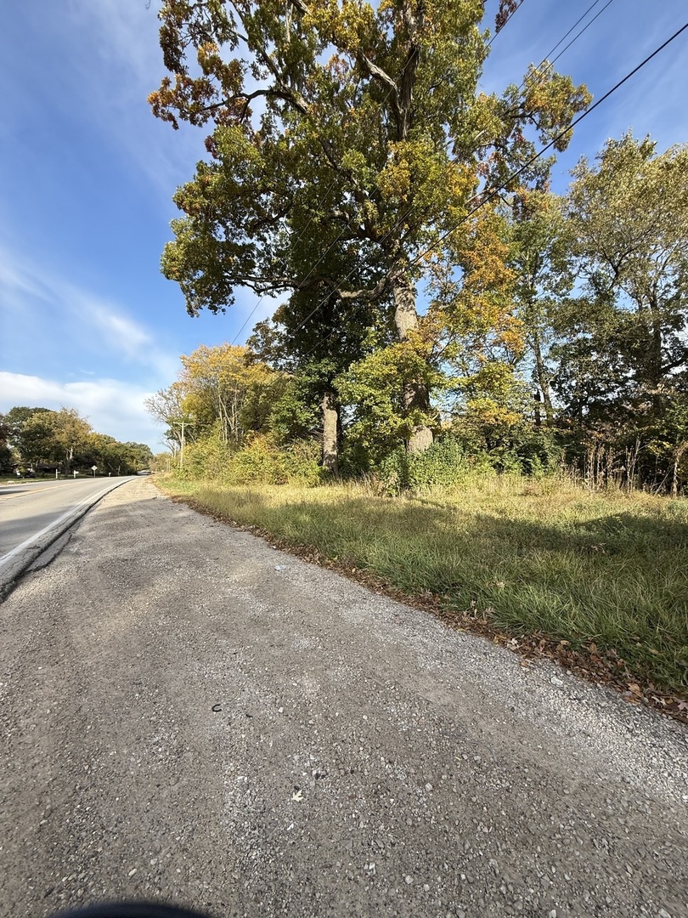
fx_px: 371
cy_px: 459
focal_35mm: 14
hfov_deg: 85.7
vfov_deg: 102.1
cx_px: 344
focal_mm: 2.22
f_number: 2.2
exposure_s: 1/619
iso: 50
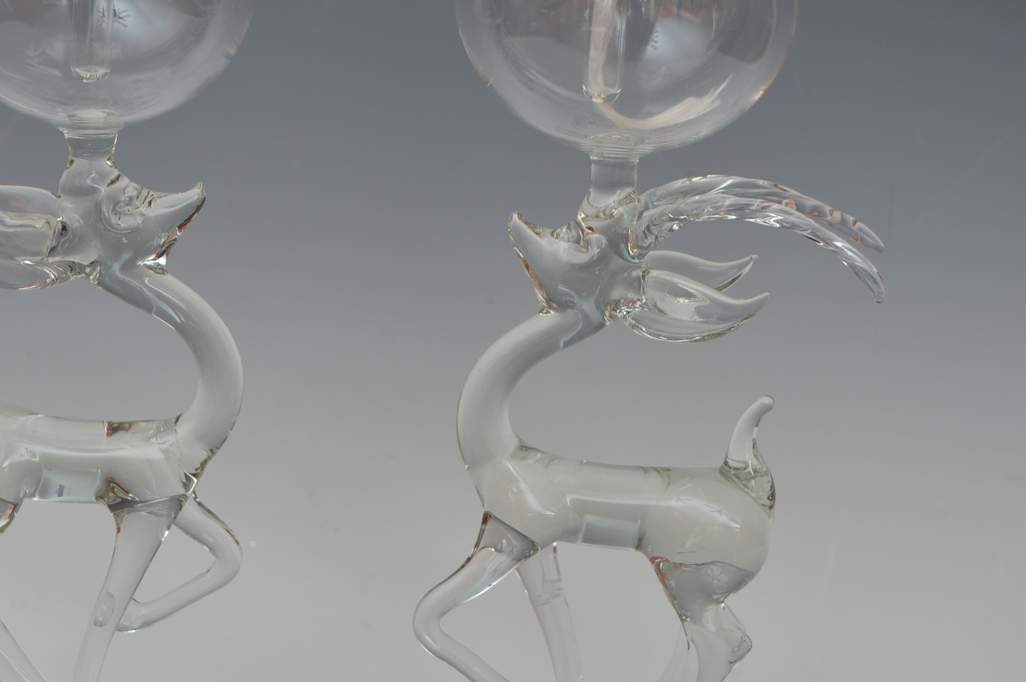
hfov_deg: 20.4
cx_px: 401
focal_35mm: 100
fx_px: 2847
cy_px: 361
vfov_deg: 13.7
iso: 200
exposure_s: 1/160
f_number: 5.3
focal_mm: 48
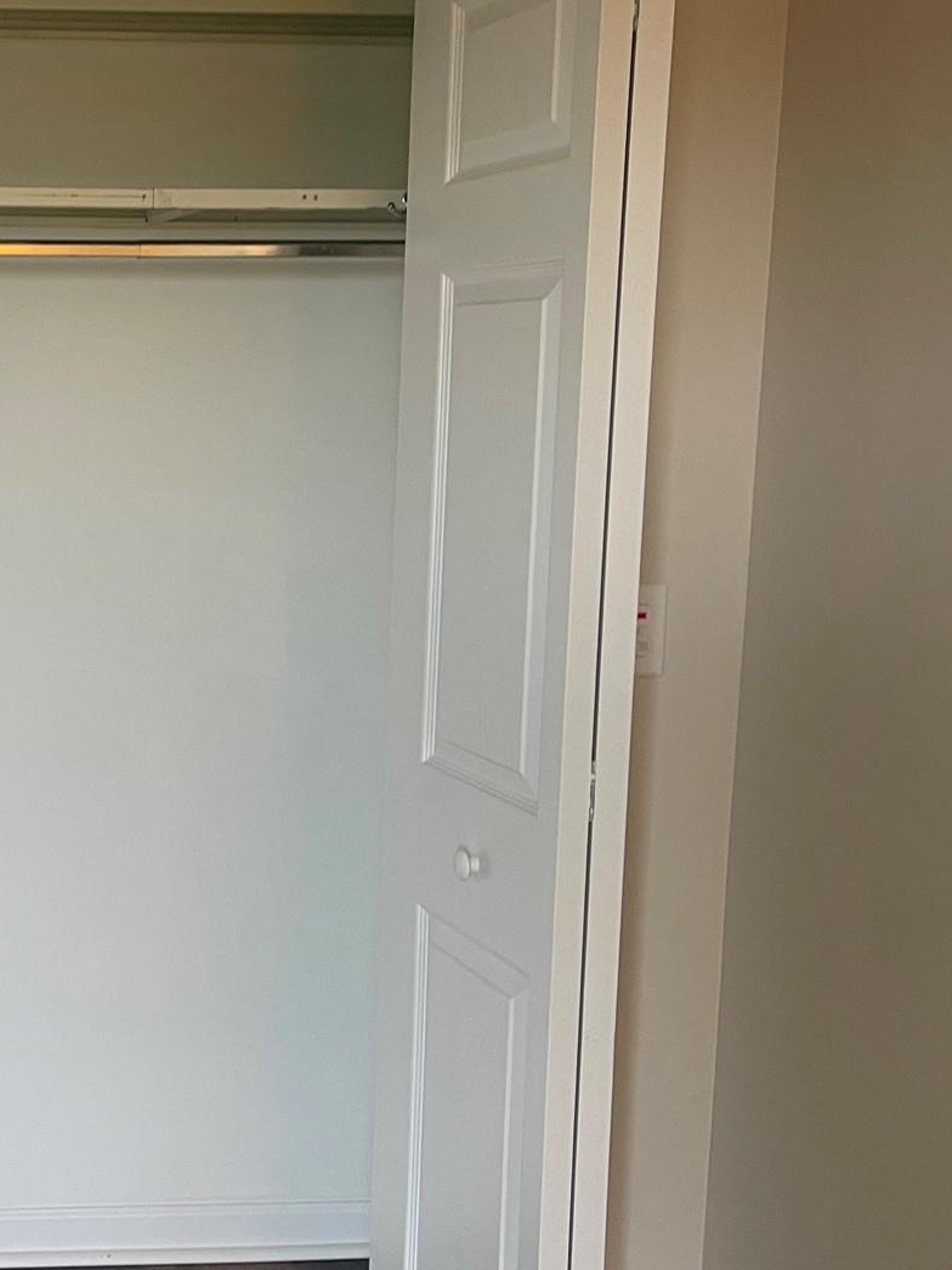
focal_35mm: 49
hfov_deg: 27.5
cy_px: 614
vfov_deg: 38.9
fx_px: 1796
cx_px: -60
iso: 80
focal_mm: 5.1
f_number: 1.6
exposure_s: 1/60
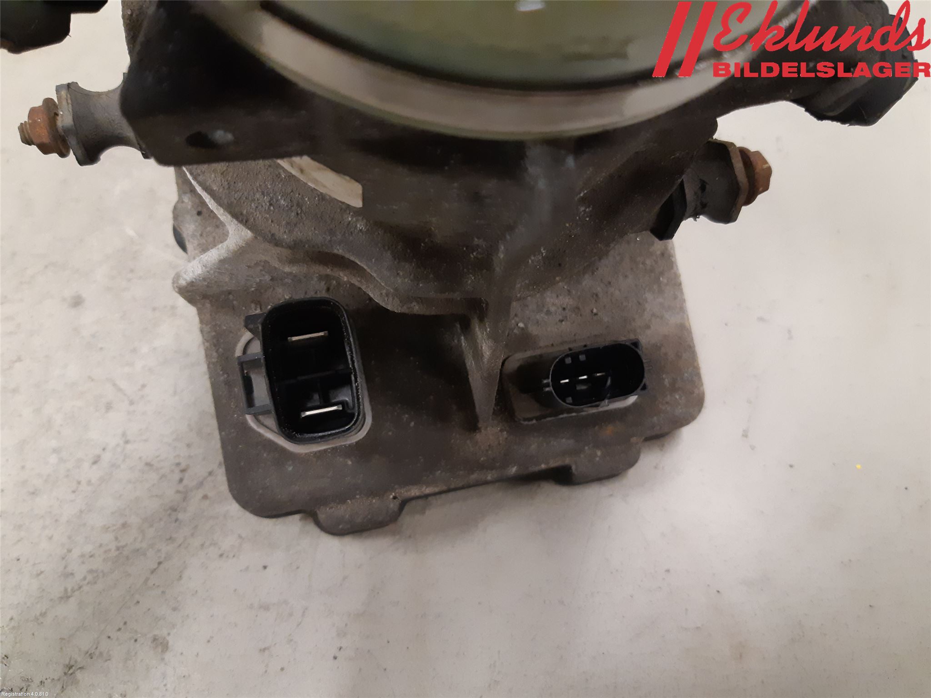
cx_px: 466
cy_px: 349
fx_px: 699
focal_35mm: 26
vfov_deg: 53.1
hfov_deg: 67.3
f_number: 1.7
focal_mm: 3.93
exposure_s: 1/50
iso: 320
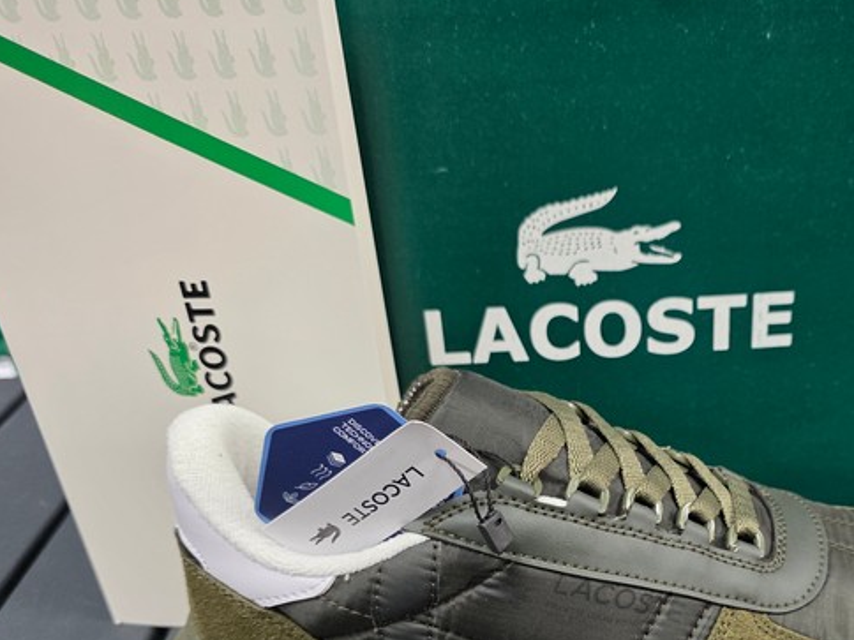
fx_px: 937
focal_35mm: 38
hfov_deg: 47.7
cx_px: 603
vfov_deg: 36.4
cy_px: 517
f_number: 1.7
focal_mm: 6.3
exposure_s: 1/100
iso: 250
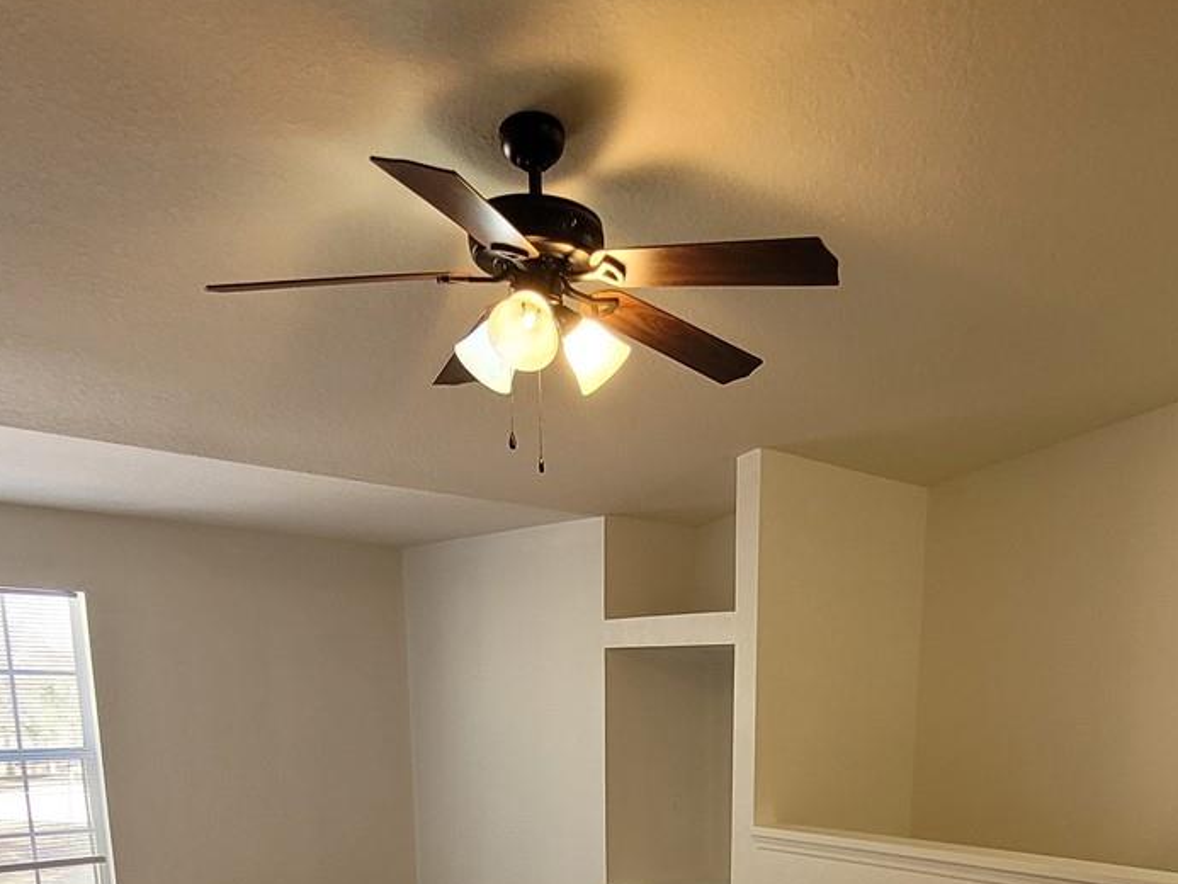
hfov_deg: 59.6
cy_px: 920
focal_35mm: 30
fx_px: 1021
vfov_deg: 40.0
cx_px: 695
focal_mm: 1.74
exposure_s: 1/60
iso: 125
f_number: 2.2
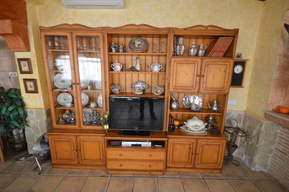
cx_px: 144
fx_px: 120
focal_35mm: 15
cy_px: 96
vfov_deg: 77.2
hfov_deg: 100.4
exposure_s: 1/60
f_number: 4
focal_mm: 10
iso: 2000
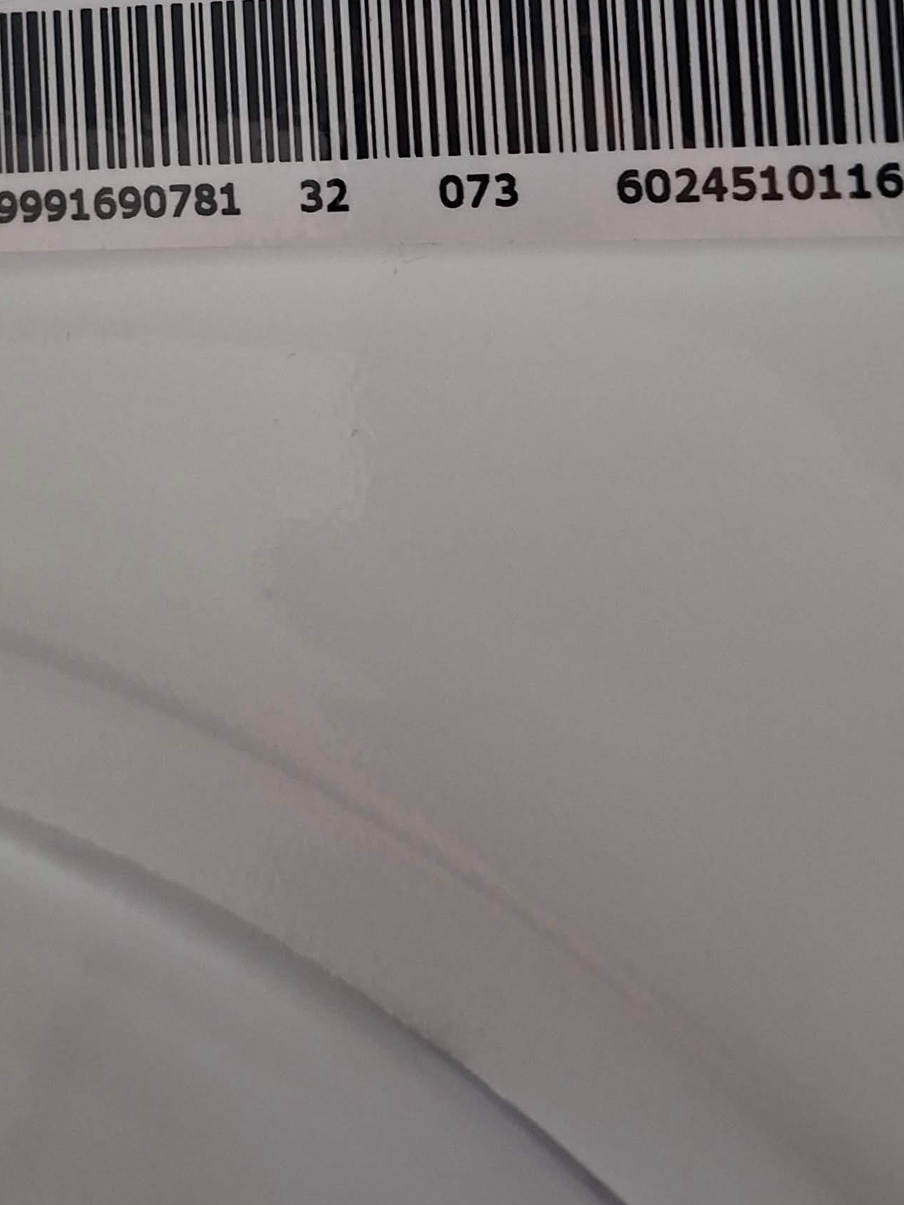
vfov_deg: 31.7
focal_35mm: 54
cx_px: 345
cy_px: -100
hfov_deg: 27.0
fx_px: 1880
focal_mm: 5.54
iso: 320
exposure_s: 1/25
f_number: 1.8
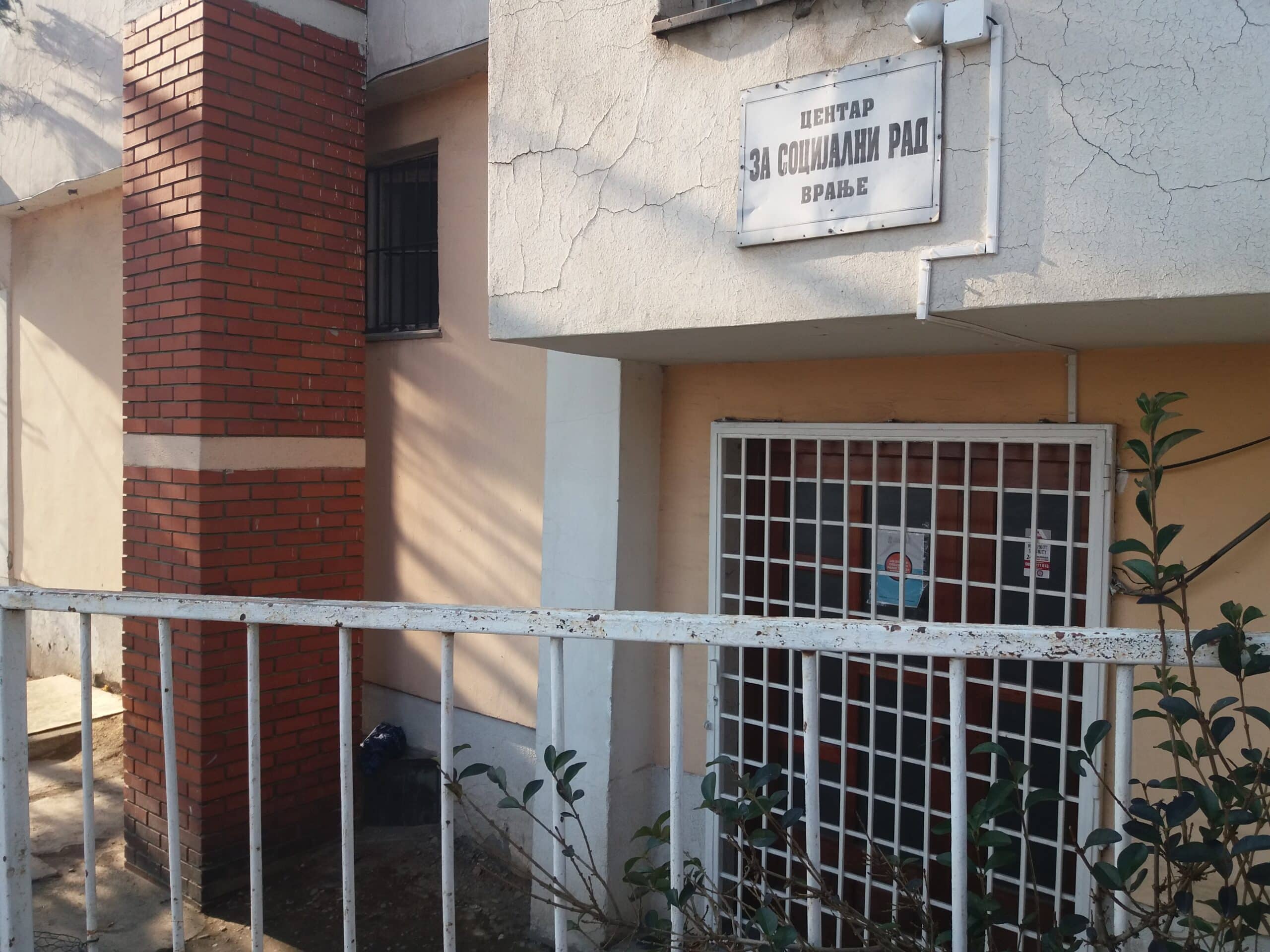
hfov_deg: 63.4
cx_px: 635
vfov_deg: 49.7
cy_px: 476
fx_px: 1027
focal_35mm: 28
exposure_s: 1/473
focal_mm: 3.7
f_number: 1.9
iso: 64
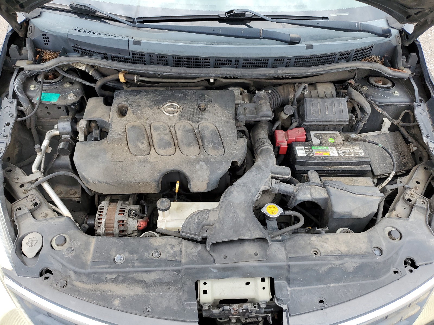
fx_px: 326
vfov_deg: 53.1
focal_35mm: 26
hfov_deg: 67.3
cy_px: 162
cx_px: 217
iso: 50
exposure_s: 1/588
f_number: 1.5
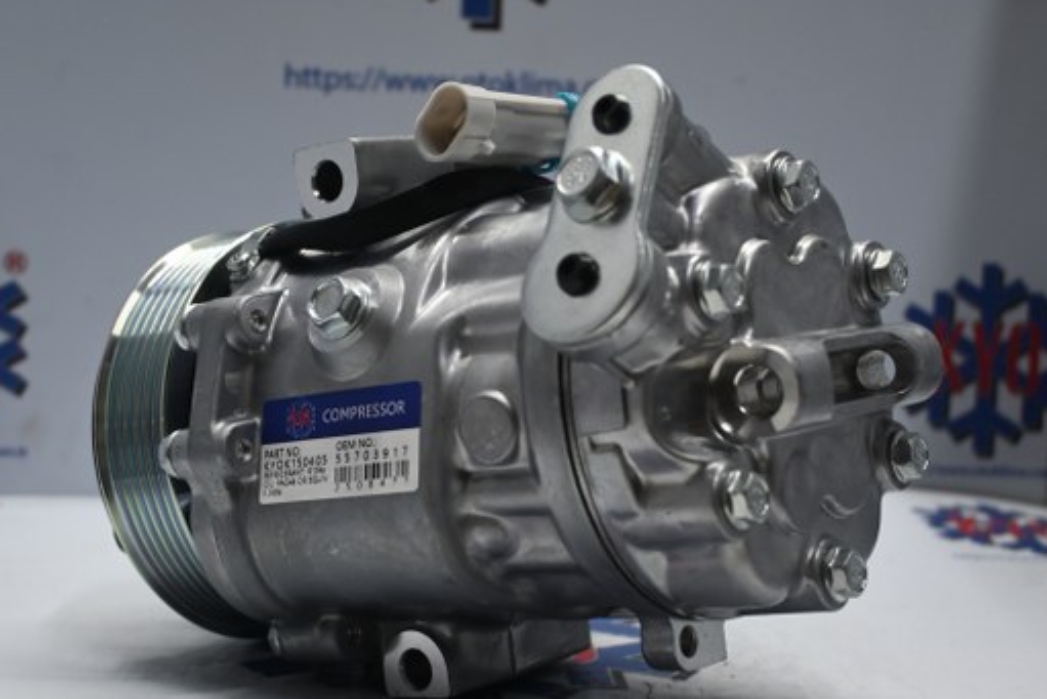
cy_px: 371
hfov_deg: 32.6
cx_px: 500
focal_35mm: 62
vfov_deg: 22.1
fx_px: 1792
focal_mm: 35
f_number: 5.3
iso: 640
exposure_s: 1/60
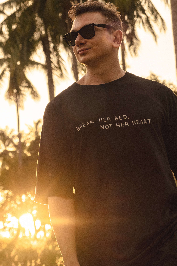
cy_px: 119
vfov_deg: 20.0
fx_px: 752
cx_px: 74
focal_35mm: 102
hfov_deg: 13.4
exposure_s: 1/500
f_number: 5
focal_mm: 55
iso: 500
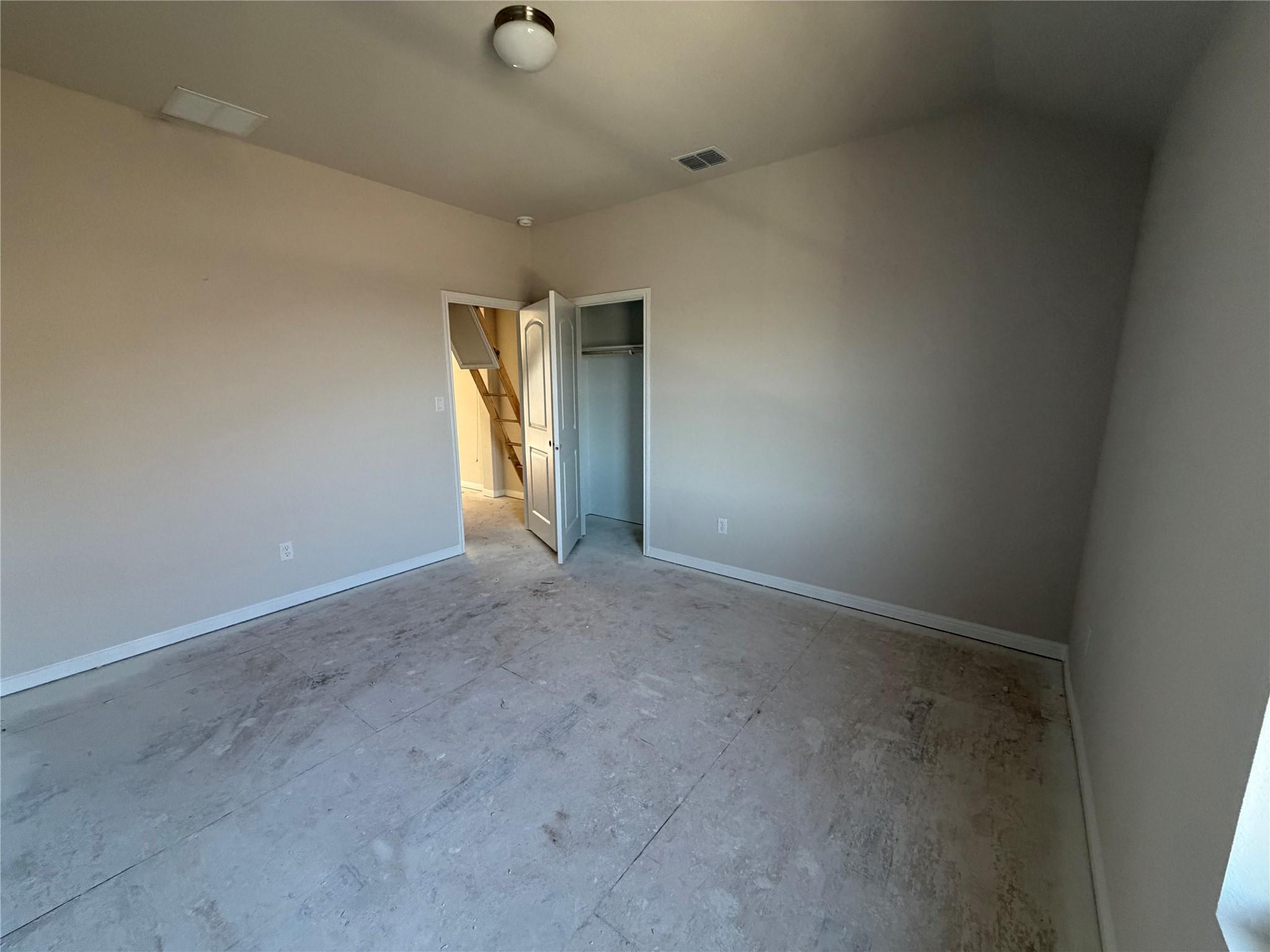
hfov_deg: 102.1
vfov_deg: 85.7
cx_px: 635
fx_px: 514
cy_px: 476
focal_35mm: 14
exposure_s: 1/121
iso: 320
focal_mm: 2.22
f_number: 2.2
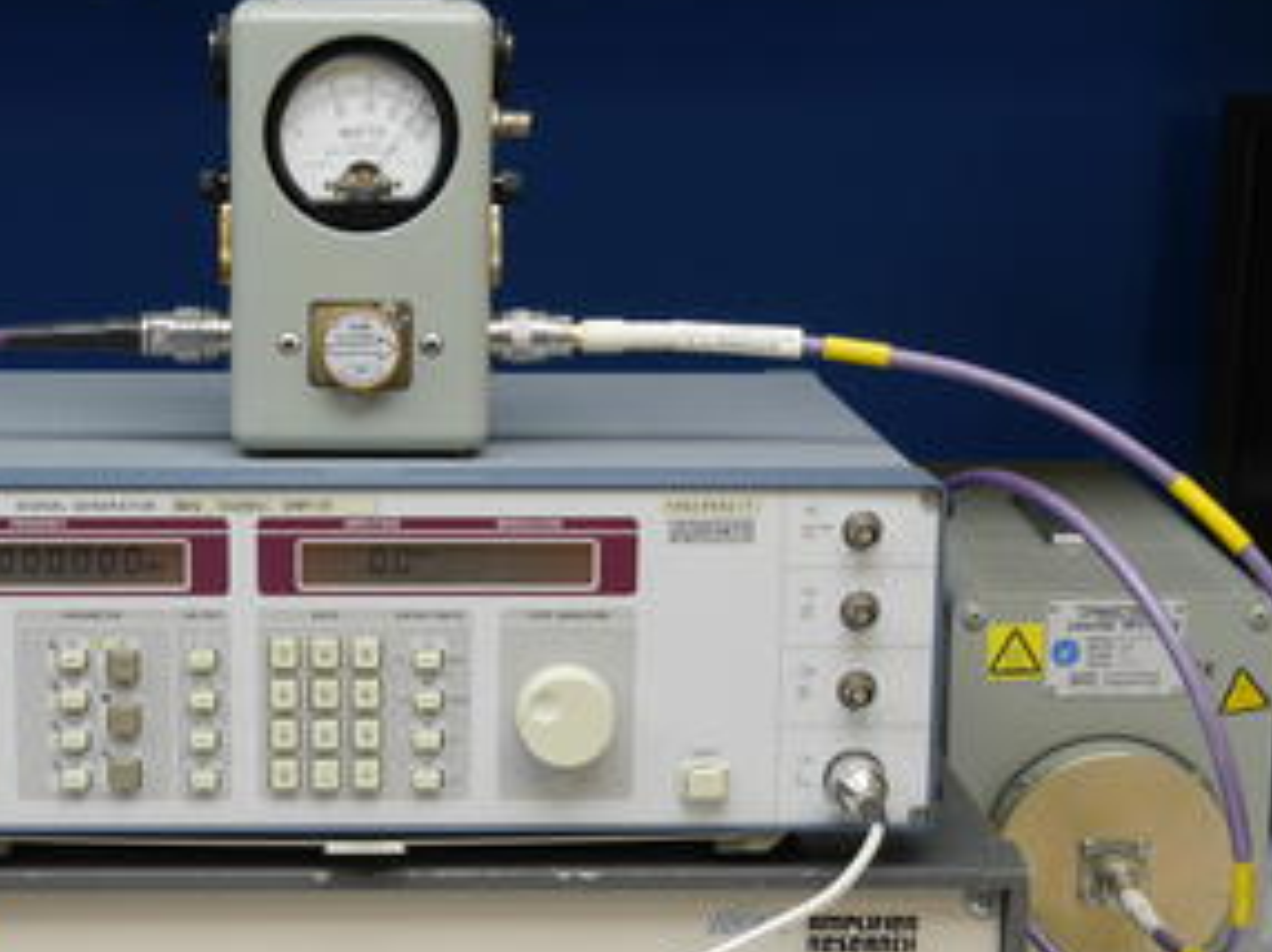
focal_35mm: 84
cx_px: 409
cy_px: 641
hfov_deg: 23.2
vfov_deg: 17.5
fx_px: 3084
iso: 400
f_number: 9
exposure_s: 1/15
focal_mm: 30
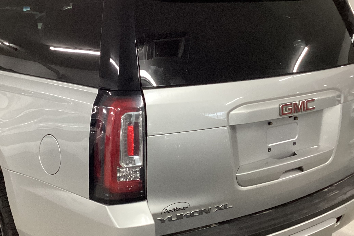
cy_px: 122
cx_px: 120
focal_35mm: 51
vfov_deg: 26.5
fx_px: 502
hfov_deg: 38.5
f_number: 2.4
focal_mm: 3.3
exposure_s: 1/60
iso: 320
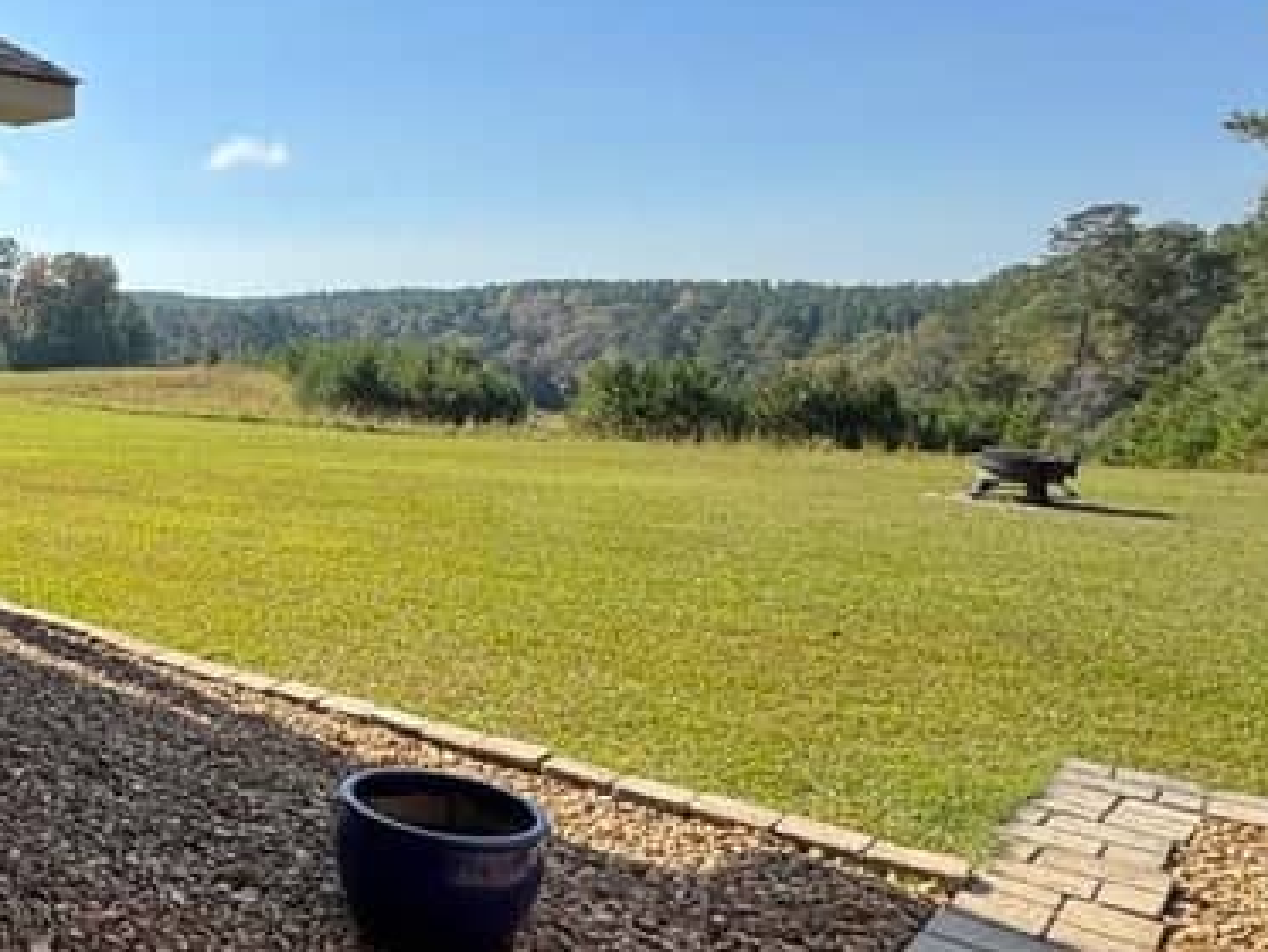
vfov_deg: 43.9
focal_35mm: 32
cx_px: -25
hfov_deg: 46.6
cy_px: 578
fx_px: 1173
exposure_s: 1/932
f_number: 2.2
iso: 50
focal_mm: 2.22
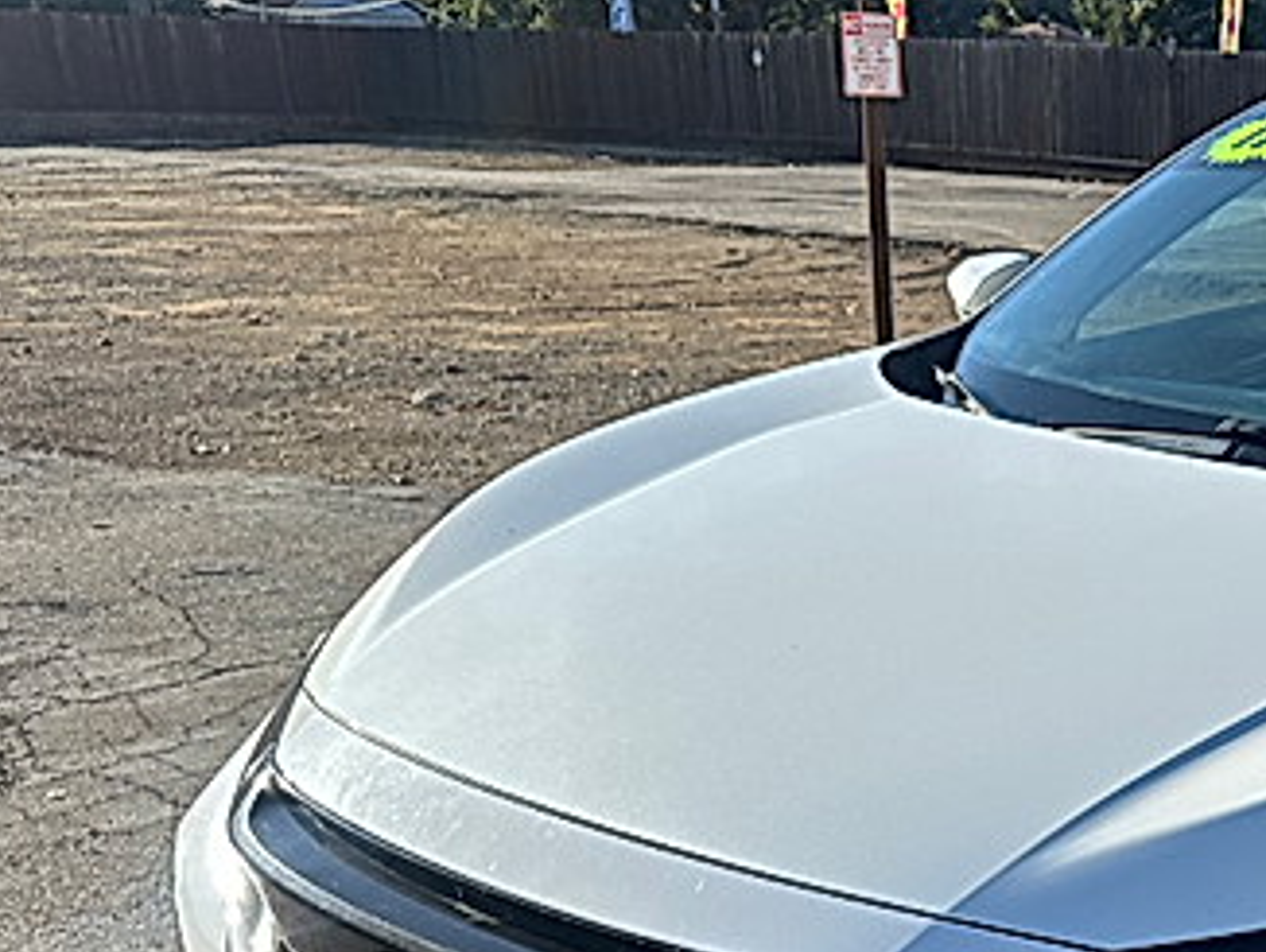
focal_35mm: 53
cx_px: 1363
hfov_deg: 32.2
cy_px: 886
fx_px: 1940
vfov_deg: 26.5
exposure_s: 1/3356
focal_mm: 6.86
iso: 80
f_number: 1.78
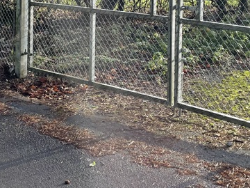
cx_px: 123
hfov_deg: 26.3
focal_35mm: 74
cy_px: -22
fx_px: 534
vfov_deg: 19.1
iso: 32
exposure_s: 1/1125
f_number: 1.6
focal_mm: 4.2
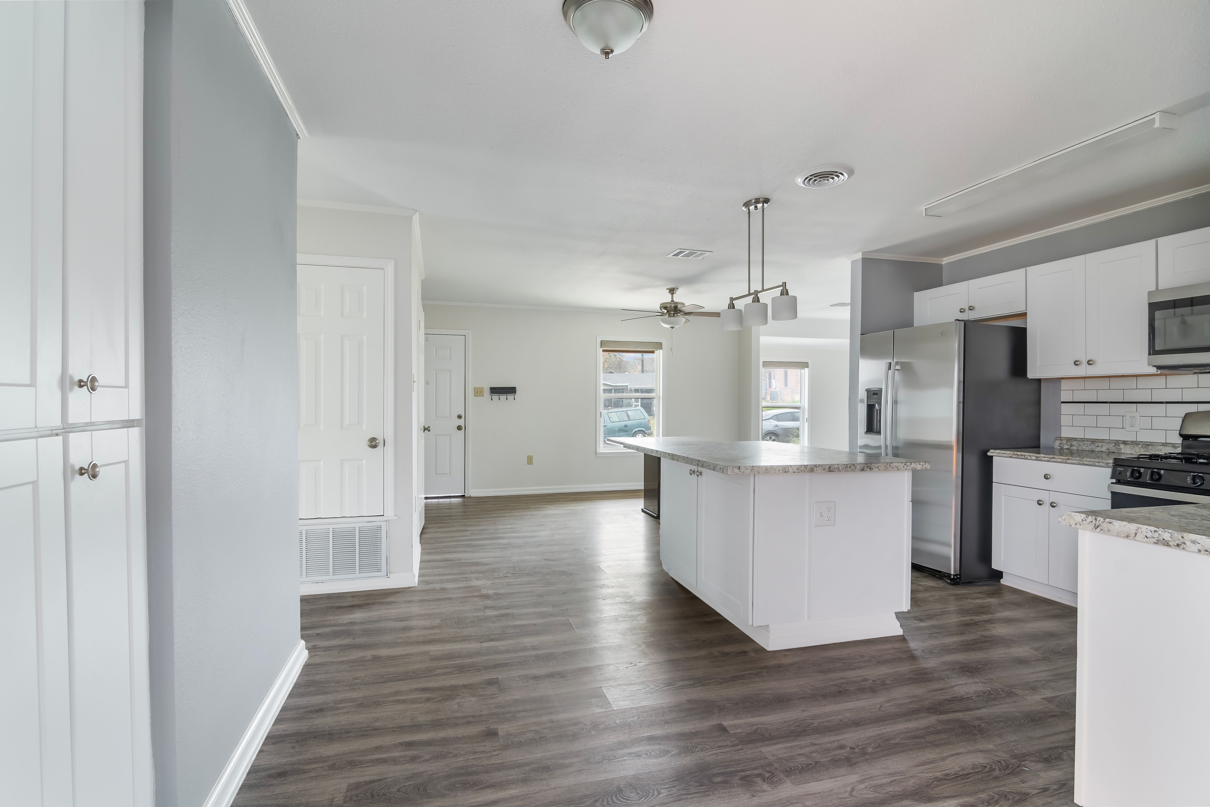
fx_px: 538
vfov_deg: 73.8
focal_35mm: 16
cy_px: 404
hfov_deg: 96.7
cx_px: 605
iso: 400
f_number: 8
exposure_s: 2
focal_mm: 11
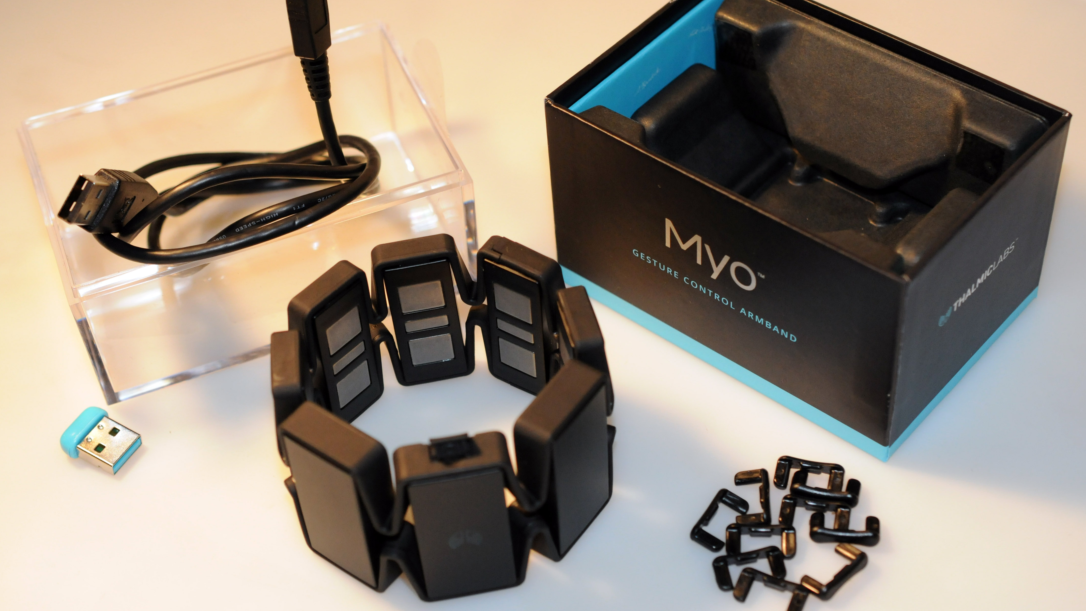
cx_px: 544
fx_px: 1814
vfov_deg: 19.1
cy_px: 288
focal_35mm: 63
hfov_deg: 33.3
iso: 1000
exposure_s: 1/250
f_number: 5
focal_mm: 40
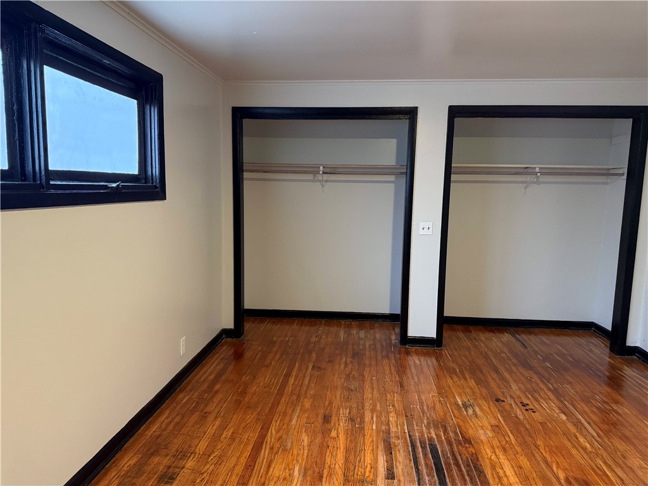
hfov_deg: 71.6
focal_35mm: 24
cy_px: 243
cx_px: 324
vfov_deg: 56.8
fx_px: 449
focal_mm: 6.76
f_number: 1.78
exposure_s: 1/60
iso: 640
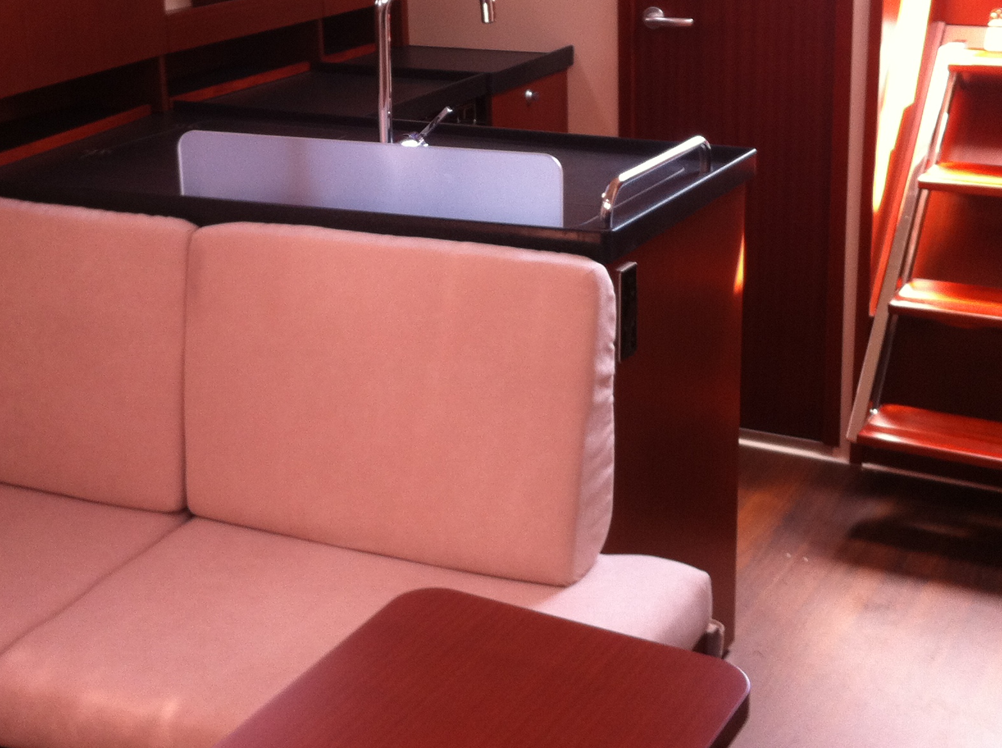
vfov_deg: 25.0
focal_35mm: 58
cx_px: 429
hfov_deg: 33.2
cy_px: 248
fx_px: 1676
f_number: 2.8
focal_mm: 3.85
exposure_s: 1/30
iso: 100
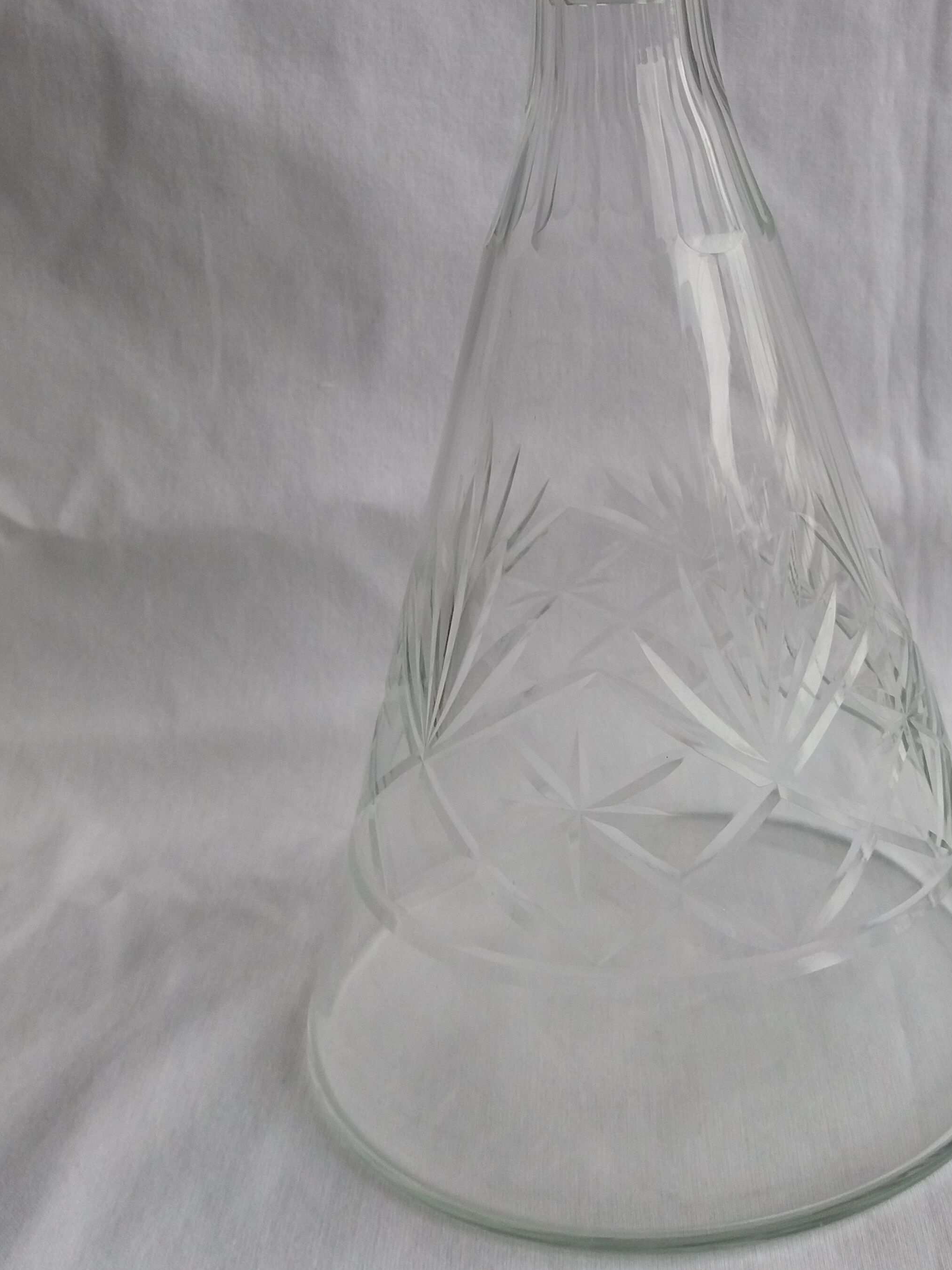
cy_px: 437
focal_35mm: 43
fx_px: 1577
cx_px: 662
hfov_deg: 33.2
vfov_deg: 43.3
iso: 64
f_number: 1.9
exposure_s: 1/232
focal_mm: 3.7
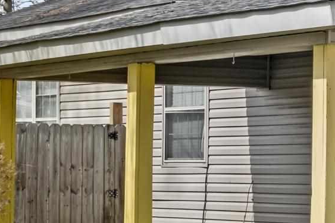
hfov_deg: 12.1
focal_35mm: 160
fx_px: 1488
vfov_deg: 8.6
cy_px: 182
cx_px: 527
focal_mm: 24
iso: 200
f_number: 8
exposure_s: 1/125
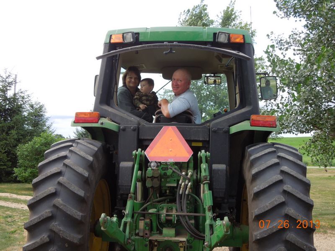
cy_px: 126
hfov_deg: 43.9
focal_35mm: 43
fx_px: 416
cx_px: 168
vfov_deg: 33.6
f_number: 3.9
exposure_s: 1/200
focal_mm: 7.8
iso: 200
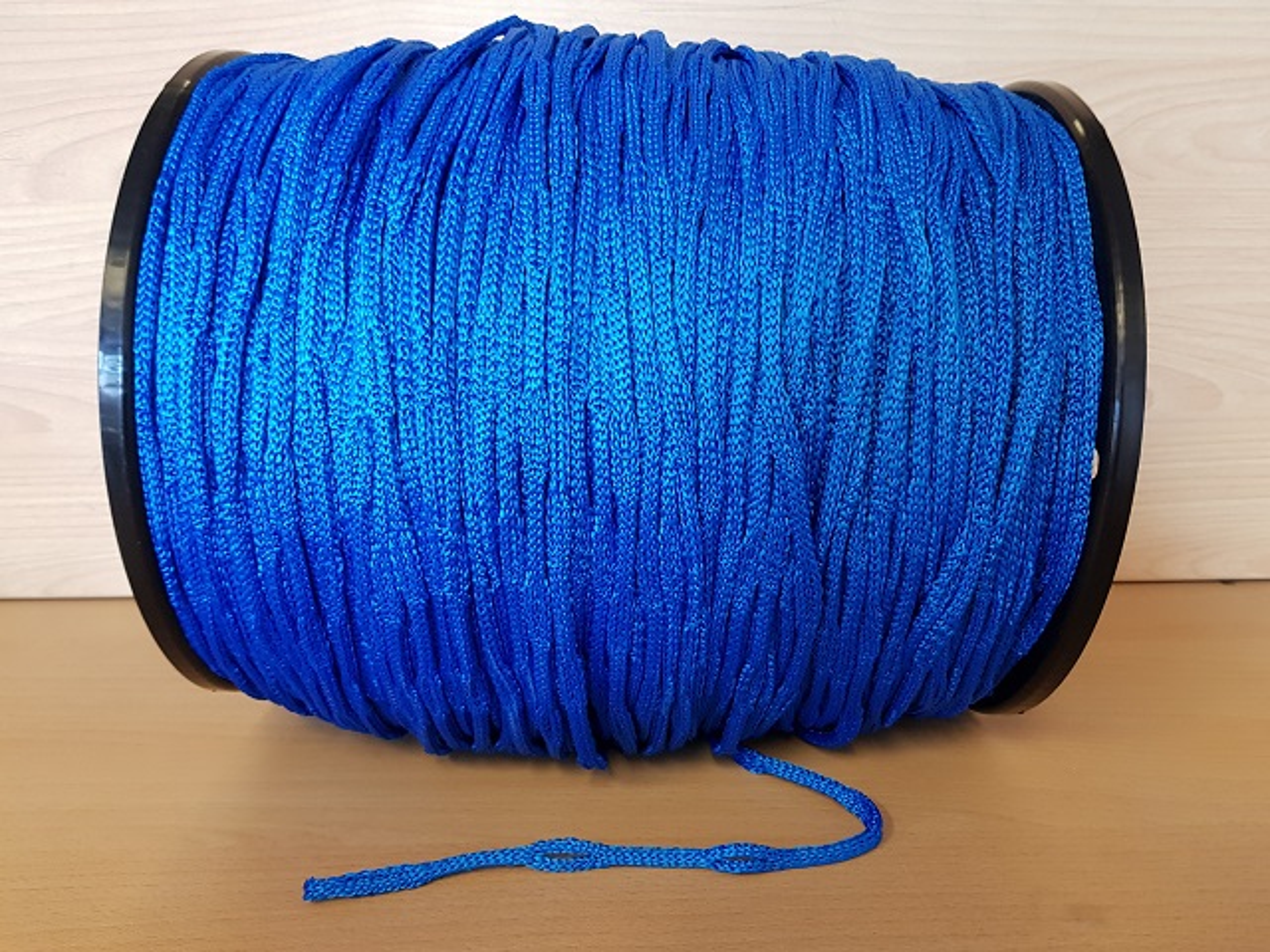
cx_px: 635
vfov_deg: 53.1
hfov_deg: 67.3
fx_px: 954
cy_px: 476
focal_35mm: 26
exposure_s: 1/33
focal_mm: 4.3
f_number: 1.7
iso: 160
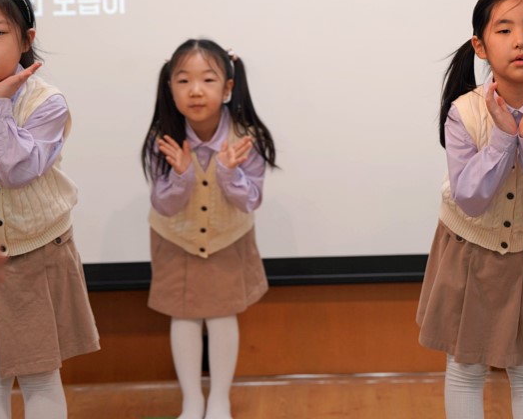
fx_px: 2770
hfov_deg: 10.8
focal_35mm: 179
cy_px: 127
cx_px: 293
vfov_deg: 8.6
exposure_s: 1/160
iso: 500
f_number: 4
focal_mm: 111
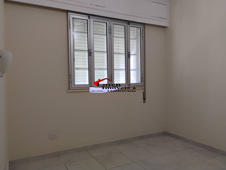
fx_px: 183
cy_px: 85
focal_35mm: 28
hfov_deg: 63.4
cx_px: 113
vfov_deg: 49.9
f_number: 1.8
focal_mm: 4.26
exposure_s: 1/60
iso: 1141
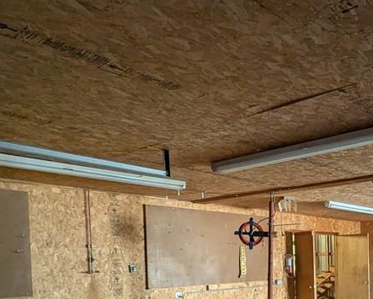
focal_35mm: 36
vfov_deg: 38.4
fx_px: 398
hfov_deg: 43.1
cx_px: 373
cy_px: 269
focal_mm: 2.35
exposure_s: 1/49.2
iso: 115
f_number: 2.2
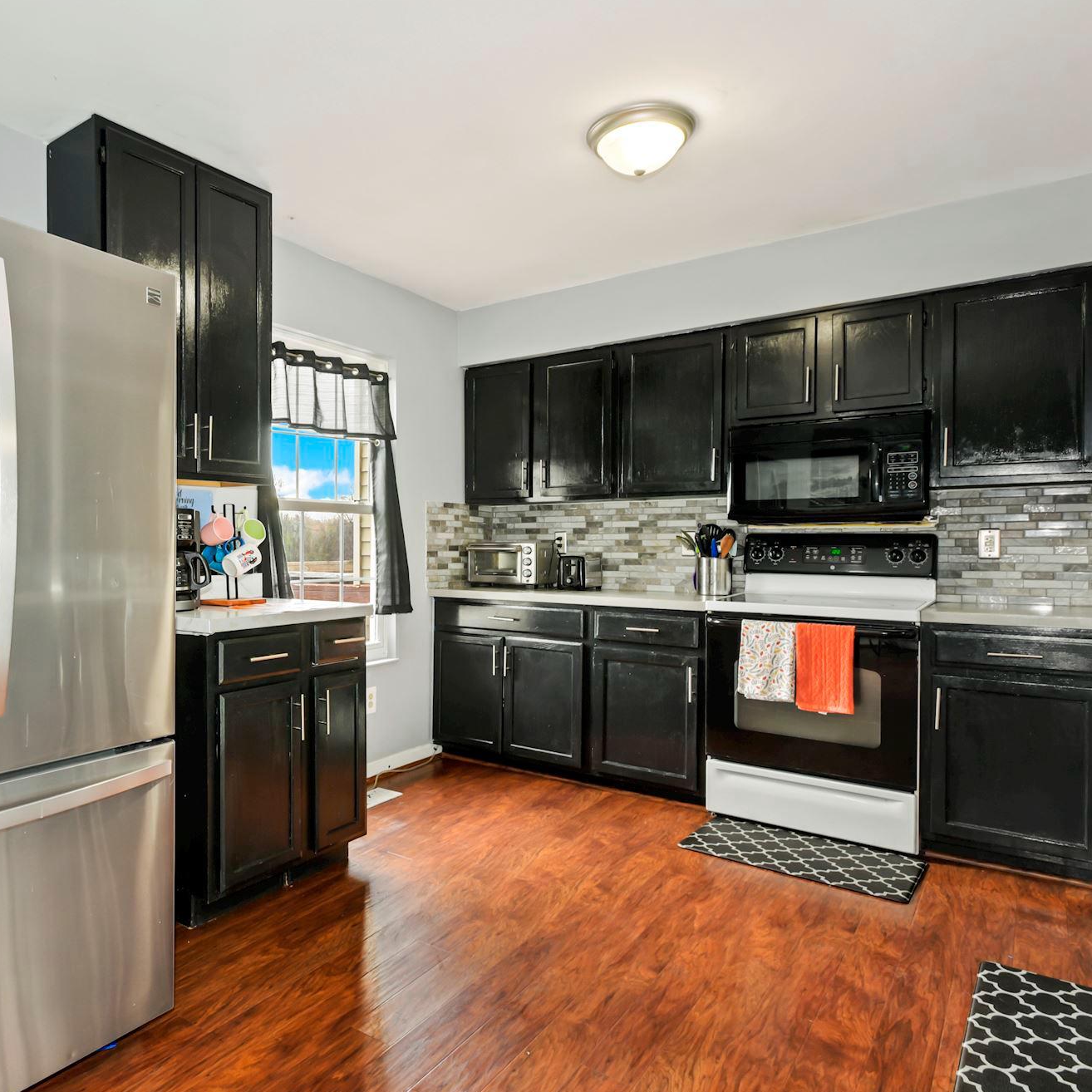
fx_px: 785
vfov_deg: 69.6
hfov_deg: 68.7
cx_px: 422
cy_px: 549
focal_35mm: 22
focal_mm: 17
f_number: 8
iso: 200
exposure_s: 1/5
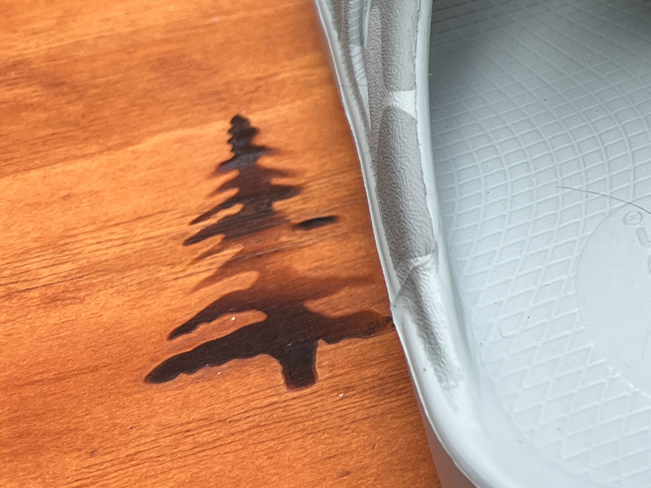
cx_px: 882
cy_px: 33
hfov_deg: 21.9
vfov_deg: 18.3
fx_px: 1486
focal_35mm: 79
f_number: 1.5
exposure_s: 1/932
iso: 50
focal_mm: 5.7
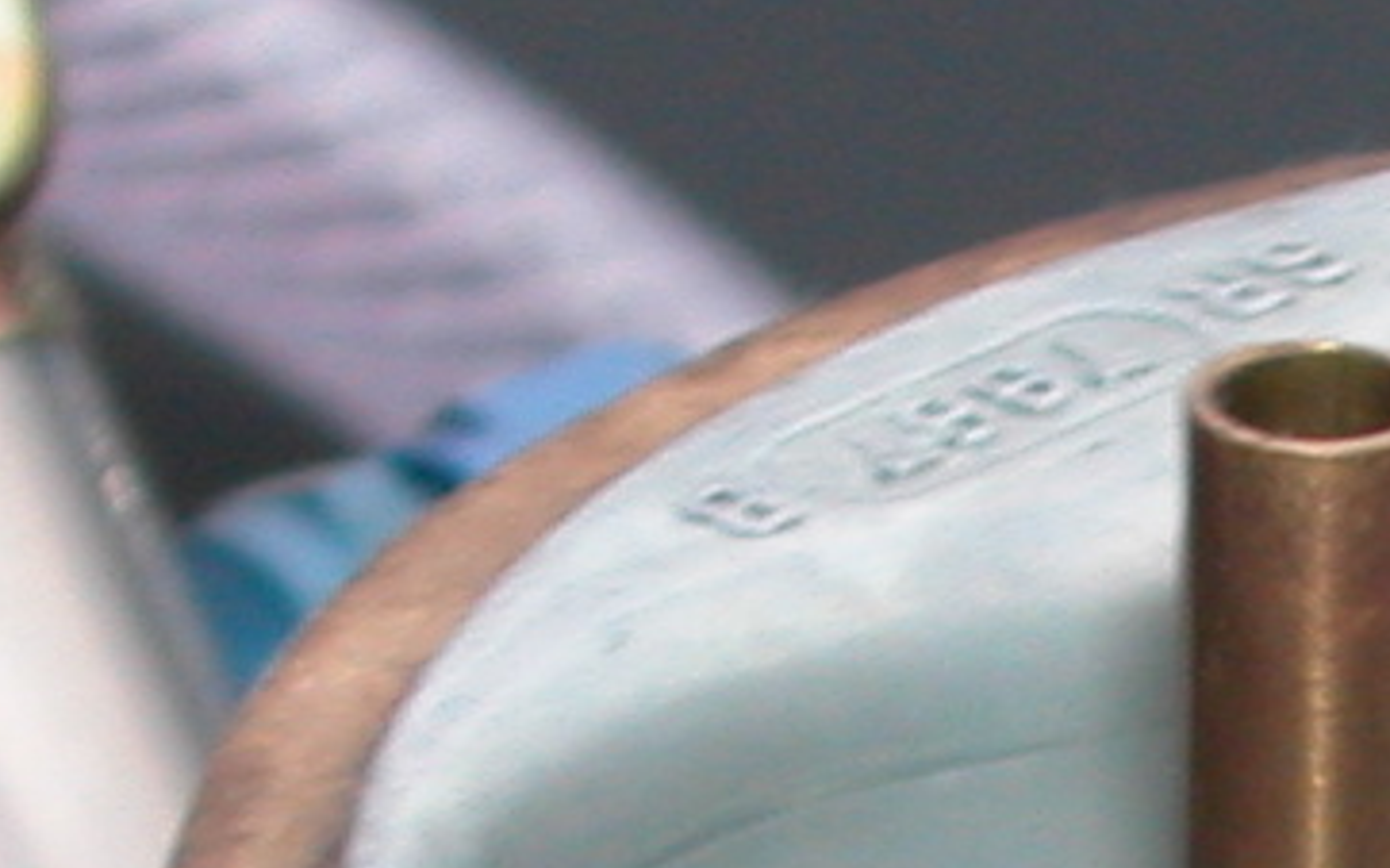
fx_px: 19579
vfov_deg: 2.5
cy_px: 2228
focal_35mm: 517
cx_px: 2204
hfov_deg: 4.0
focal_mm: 17.5
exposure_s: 1/60.3
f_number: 4.2
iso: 100
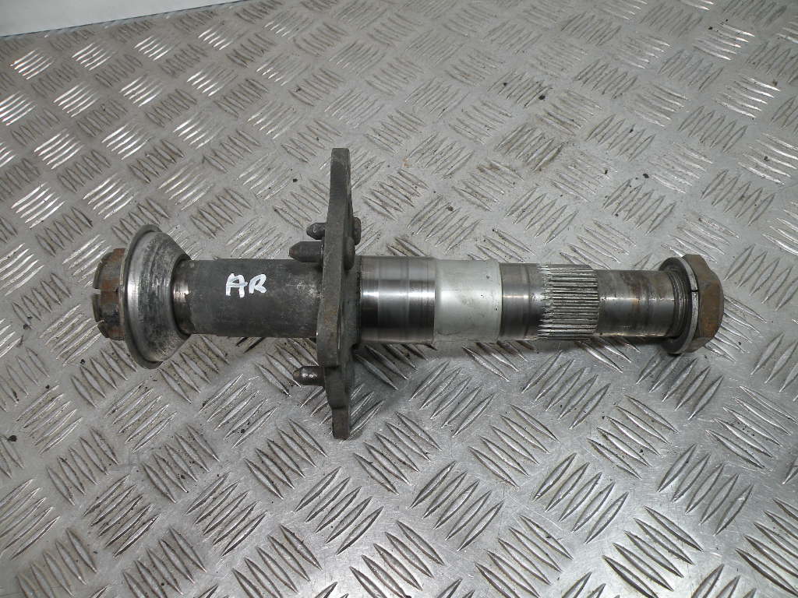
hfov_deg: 65.3
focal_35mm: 27
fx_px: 622
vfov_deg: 51.4
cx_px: 399
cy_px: 299
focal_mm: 4.7
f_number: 3.5
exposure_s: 1/70.7
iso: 64
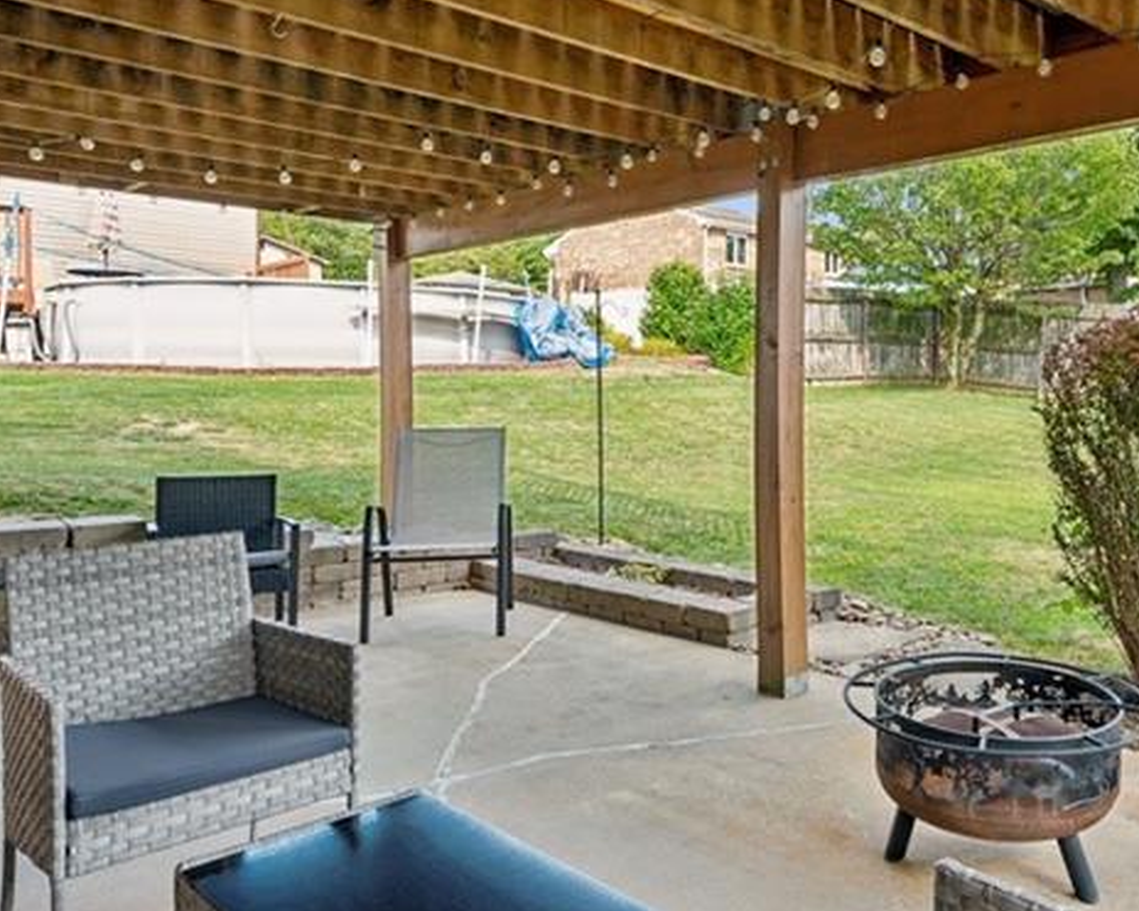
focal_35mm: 29
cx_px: 805
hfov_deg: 58.3
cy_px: 379
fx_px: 977
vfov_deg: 49.7
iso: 50
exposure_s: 1/13
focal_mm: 14
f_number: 11
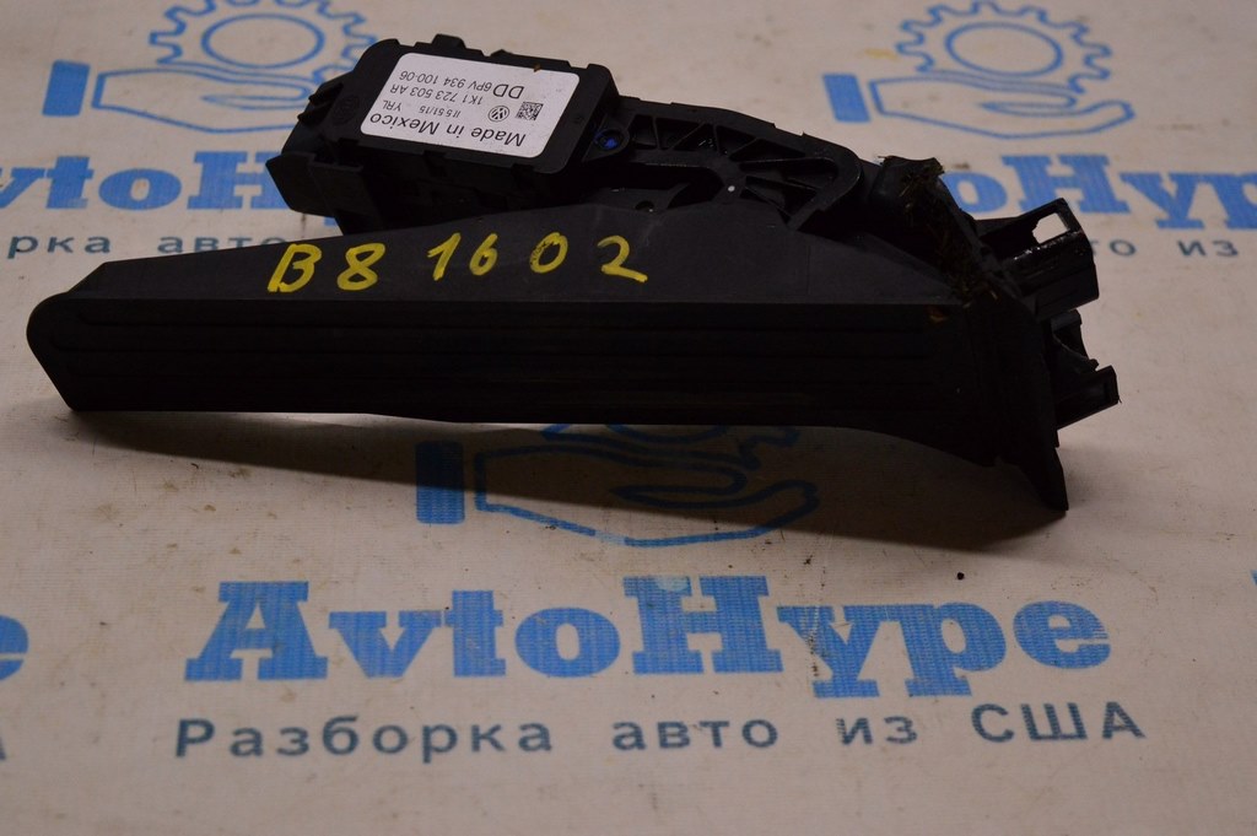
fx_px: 2407
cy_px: 418
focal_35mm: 69
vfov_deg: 19.7
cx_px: 628
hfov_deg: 29.3
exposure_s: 1/400
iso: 1600
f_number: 5
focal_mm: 46
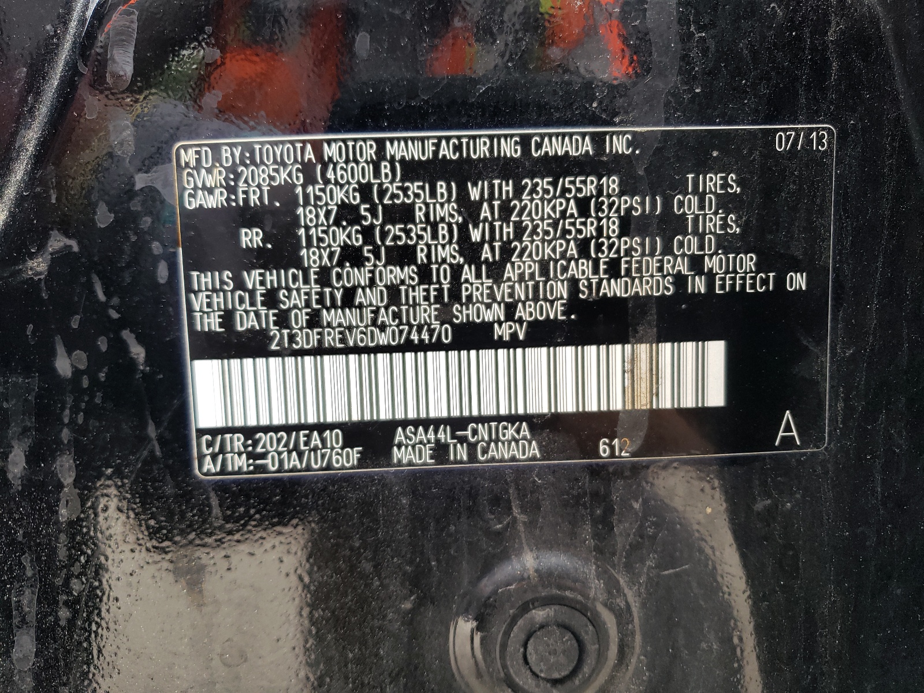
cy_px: 346
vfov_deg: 53.1
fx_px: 694
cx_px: 462
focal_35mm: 26
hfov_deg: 67.3
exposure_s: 1/120
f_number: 1.5
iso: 68
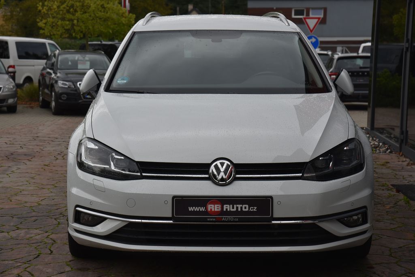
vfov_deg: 16.1
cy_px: 138
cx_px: 208
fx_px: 980
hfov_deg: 23.9
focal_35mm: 85
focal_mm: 85
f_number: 9
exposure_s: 1/320
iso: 500
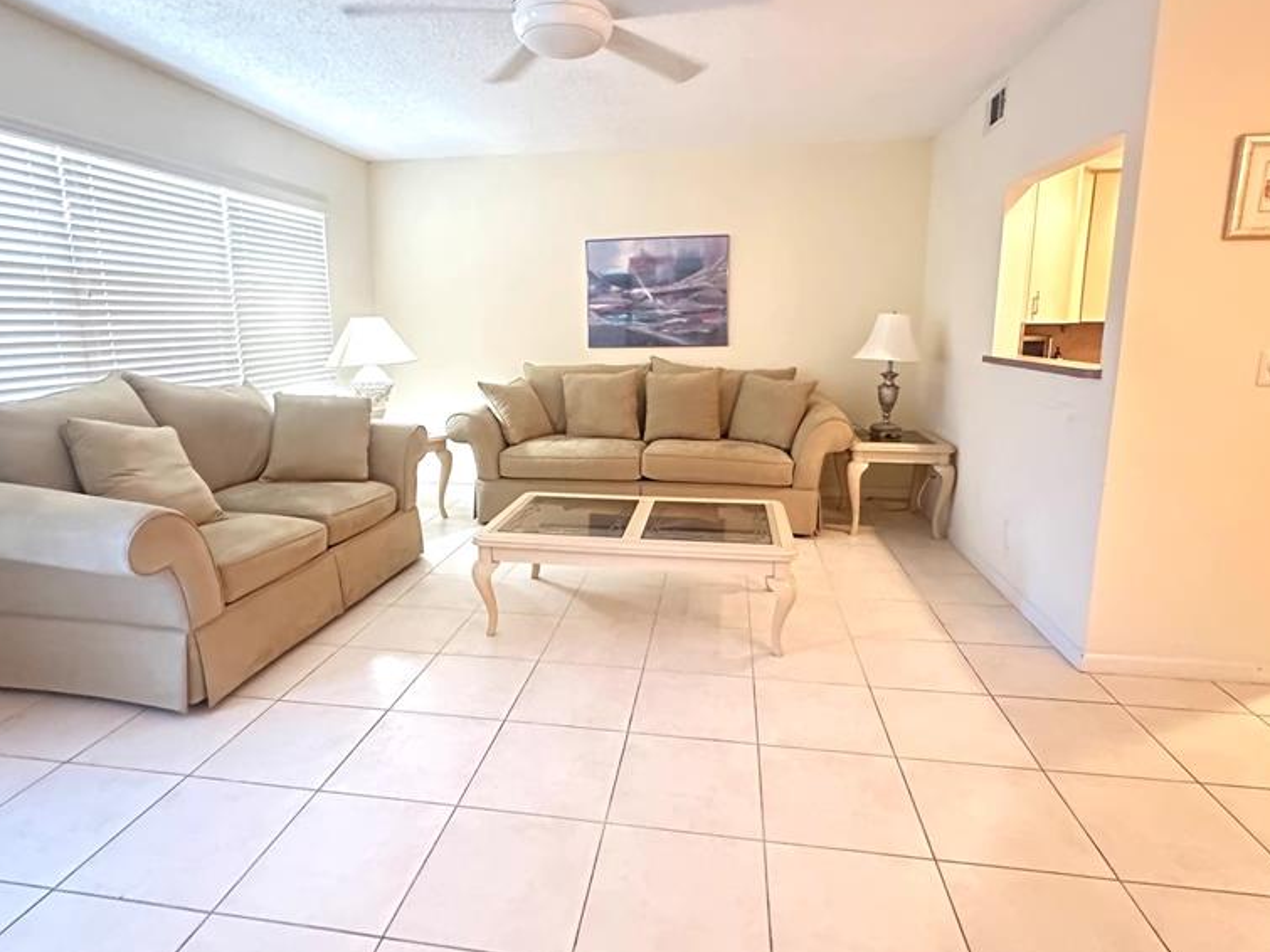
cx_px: 619
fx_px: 697
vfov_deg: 68.6
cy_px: 439
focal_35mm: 19
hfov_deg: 84.7
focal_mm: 2.22
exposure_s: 1/60
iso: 1250
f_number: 2.2
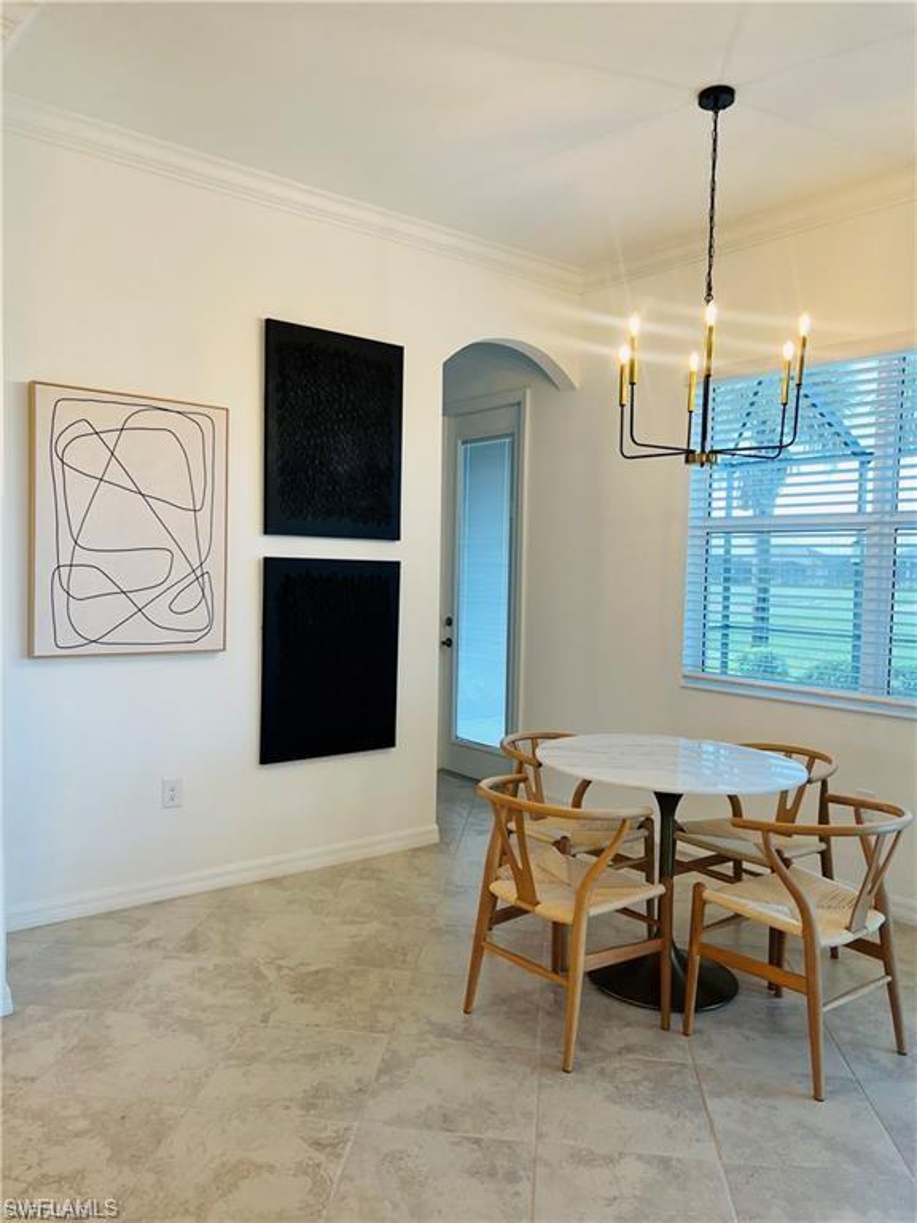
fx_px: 918
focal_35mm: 26
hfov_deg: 53.1
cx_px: 458
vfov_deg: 67.3
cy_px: 612
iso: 64
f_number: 1.5
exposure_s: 1/120
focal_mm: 5.7
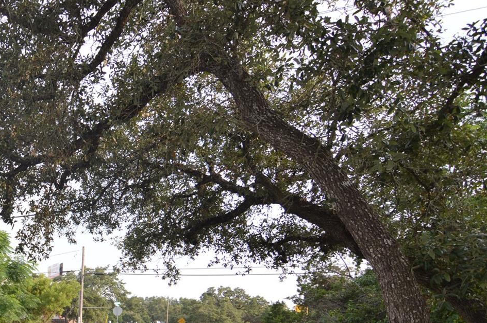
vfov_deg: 31.0
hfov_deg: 42.0
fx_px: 527
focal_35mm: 39
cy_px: 342
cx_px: -15
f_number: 4.5
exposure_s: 1/200
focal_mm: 12
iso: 100
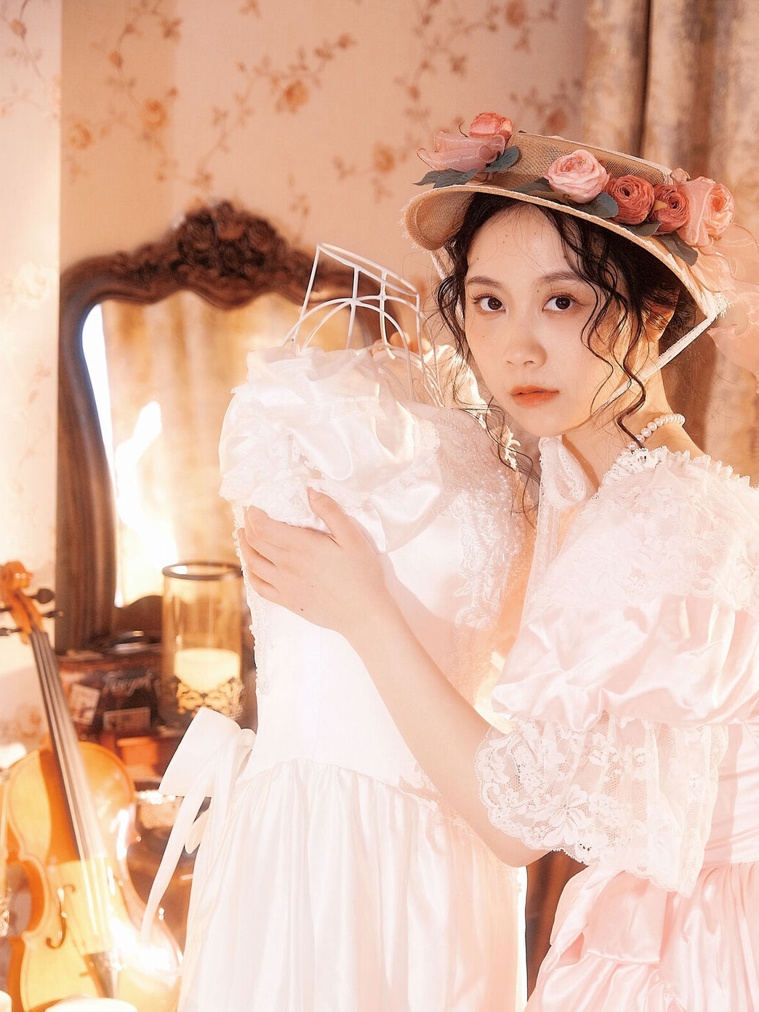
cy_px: 546
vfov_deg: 26.3
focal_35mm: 74
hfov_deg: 19.9
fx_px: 2163
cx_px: 379
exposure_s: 1/30
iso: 320
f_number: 2.8
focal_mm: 45.5
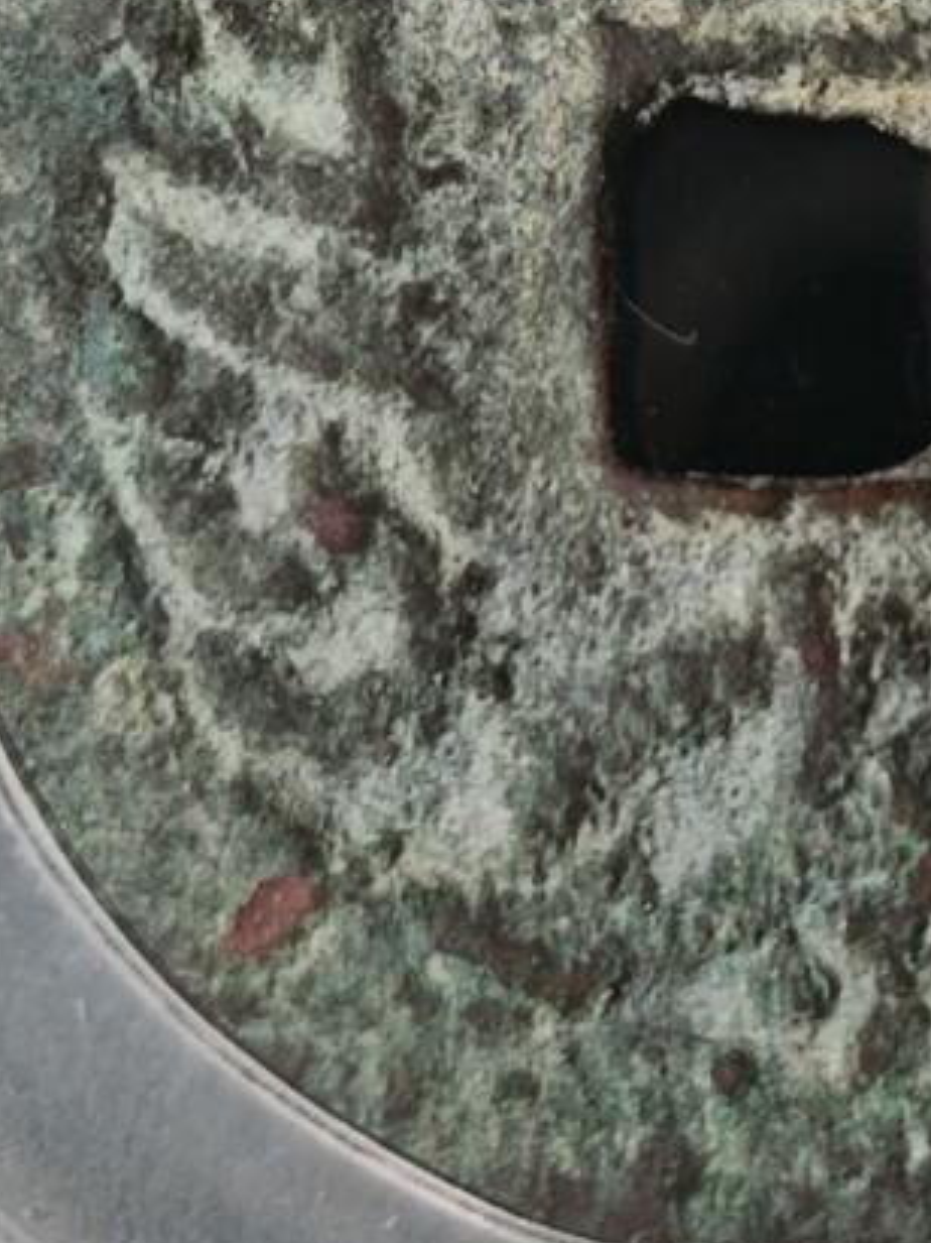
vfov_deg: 9.4
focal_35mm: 206
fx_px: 7391
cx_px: 807
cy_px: -514
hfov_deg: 7.2
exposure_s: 1/152
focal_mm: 5.85
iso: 50
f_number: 1.63
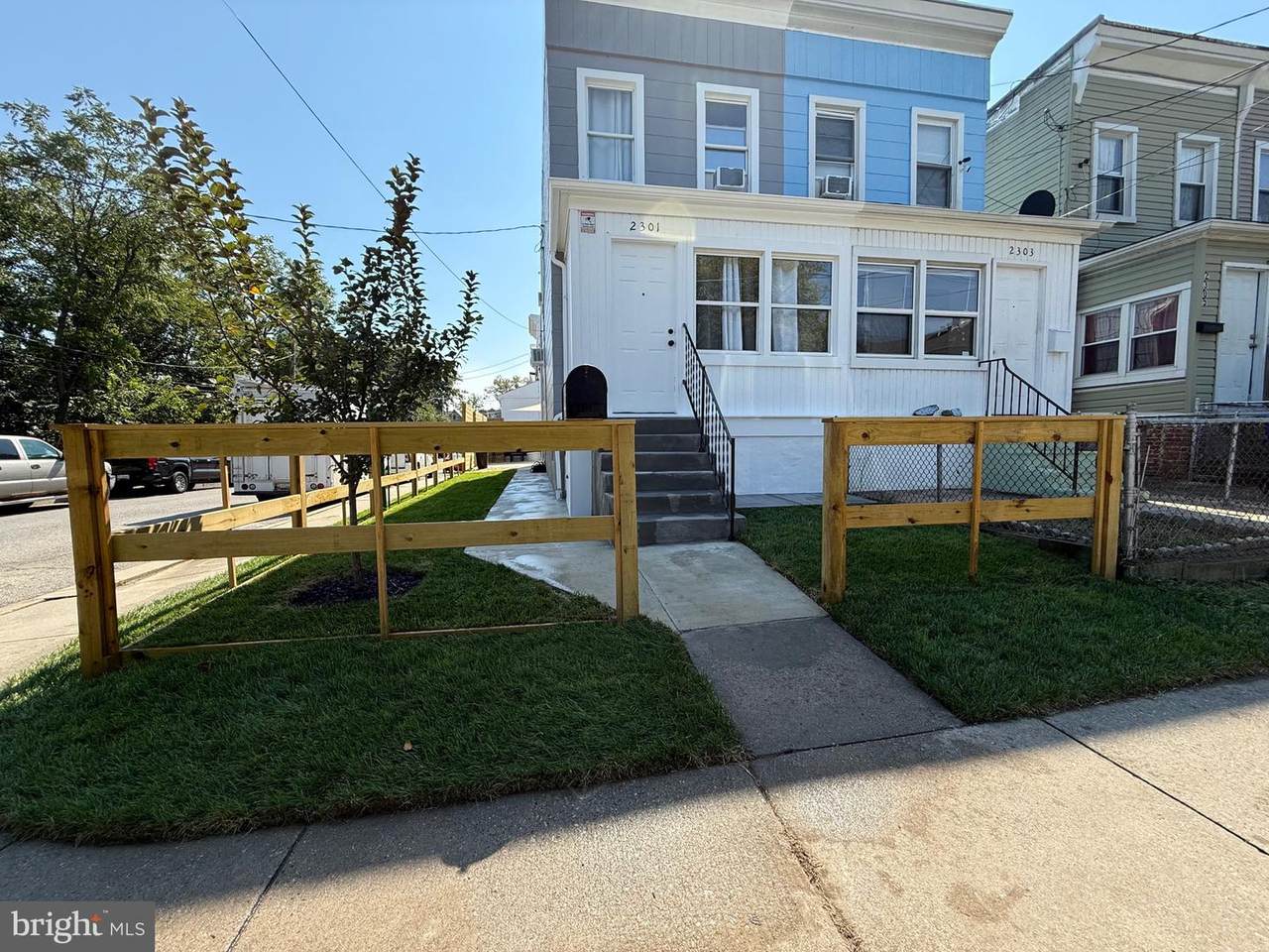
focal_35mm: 14
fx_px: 513
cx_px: 634
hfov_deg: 102.1
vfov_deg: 85.7
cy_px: 476
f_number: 2.2
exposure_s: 1/1145
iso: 64
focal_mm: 2.22
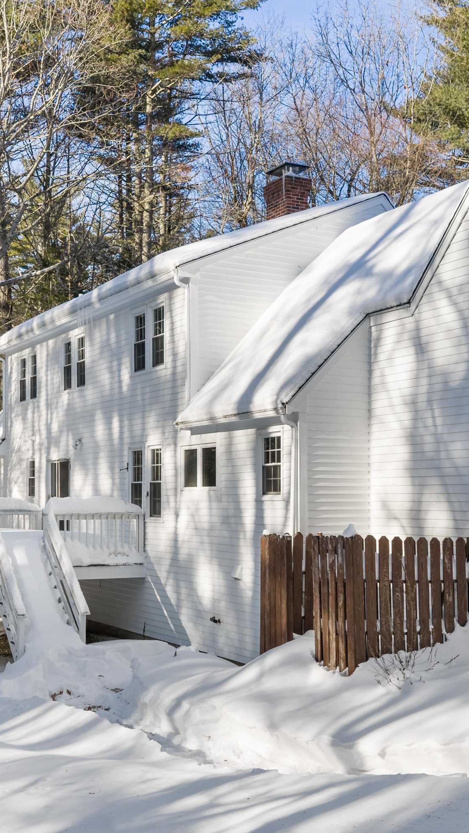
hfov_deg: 26.5
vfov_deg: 45.5
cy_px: 414
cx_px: 289
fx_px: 995
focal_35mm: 45
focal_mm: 14.45
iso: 250
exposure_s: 1/1000
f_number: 2.8
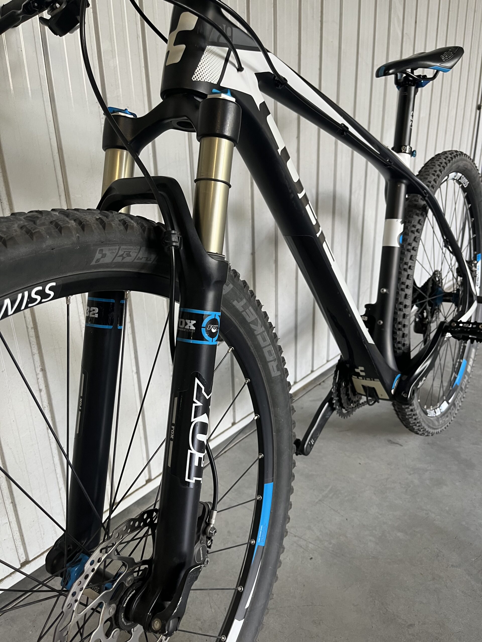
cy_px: 321
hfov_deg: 53.1
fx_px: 483
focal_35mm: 26
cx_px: 241
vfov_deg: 67.3
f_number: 1.6
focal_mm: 5.1
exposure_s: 1/50
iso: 100
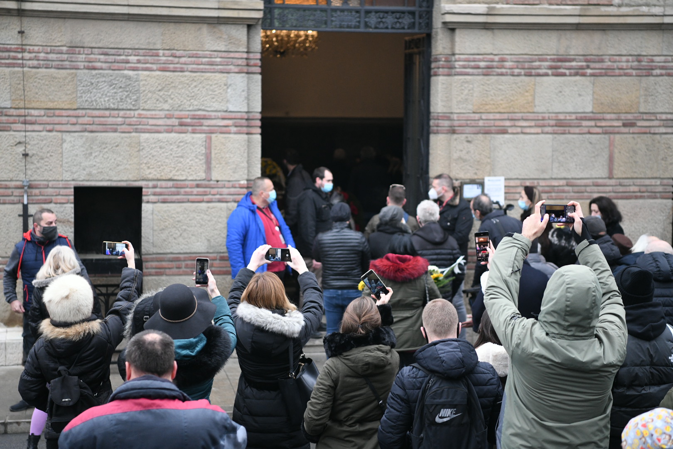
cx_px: 336
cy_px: 224
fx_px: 1309
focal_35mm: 70
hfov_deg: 28.8
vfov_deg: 19.5
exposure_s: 1/1000
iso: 3200
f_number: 2.8
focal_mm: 70
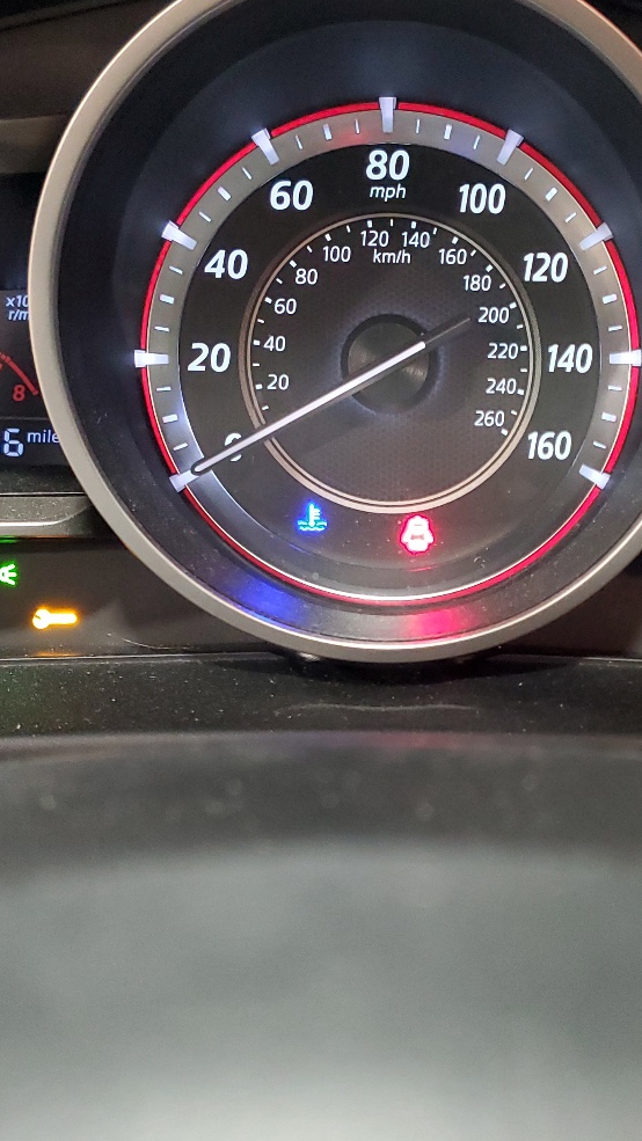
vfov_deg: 44.6
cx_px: 425
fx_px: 1392
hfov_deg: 25.8
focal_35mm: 46
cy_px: 598
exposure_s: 1/15
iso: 346
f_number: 1.5
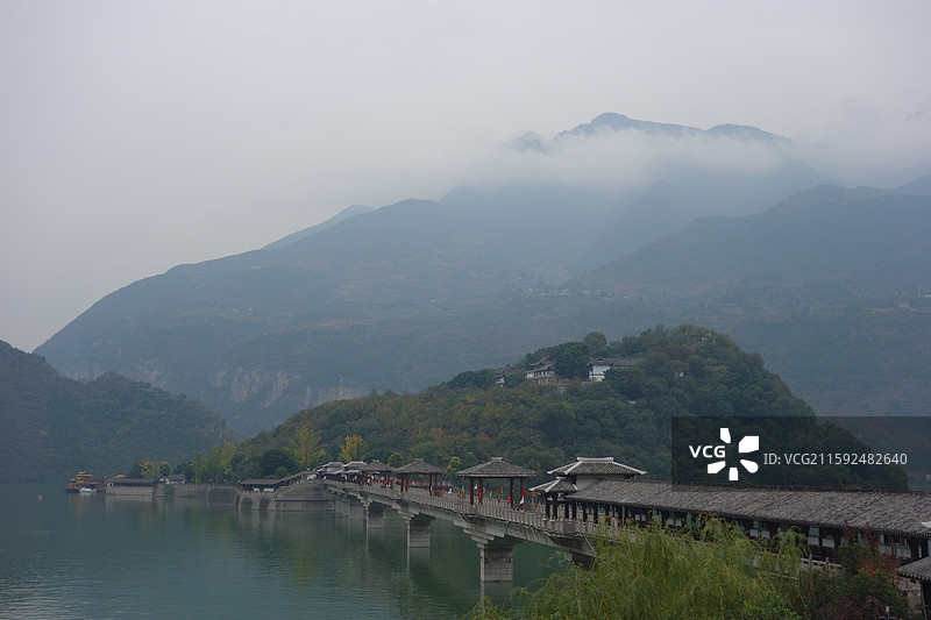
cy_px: 310
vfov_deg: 29.9
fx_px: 1163
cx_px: 466
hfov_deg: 43.6
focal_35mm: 45
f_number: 5.6
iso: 125
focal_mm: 16.59
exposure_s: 1/160
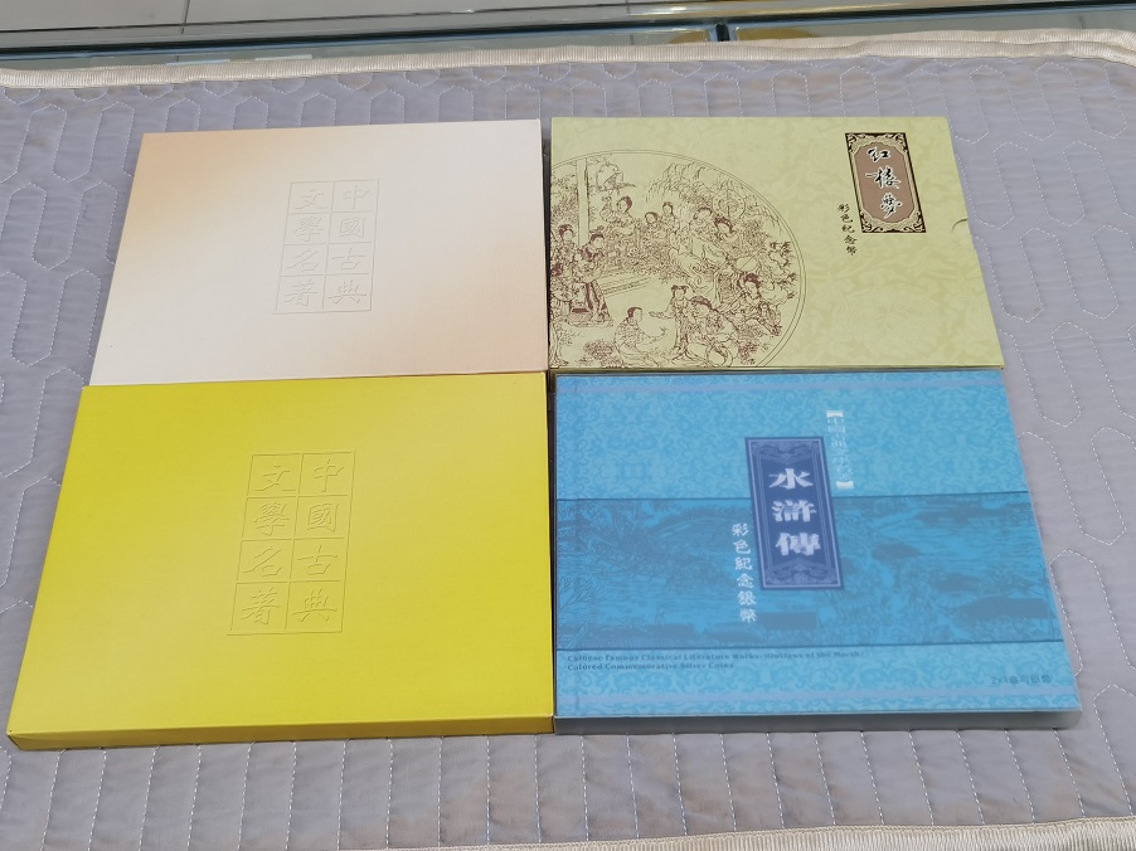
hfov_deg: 49.0
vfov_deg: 37.7
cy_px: 426
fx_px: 1247
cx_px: 568
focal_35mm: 38
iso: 125
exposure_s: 1/50
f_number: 1.9
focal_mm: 6.71
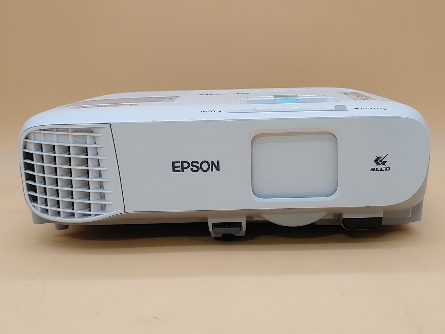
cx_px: 222
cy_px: 167
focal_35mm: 49
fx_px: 630
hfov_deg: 38.9
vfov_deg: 29.7
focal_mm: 4.36
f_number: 1.8
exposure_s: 1/107
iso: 50
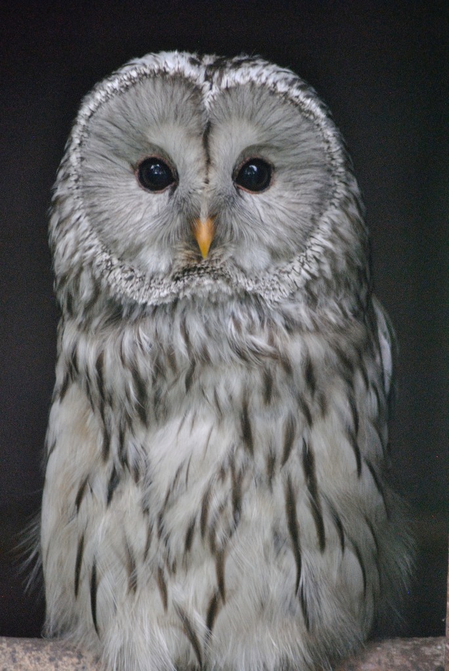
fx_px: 8398
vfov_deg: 4.6
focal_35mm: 450
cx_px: 224
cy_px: 336
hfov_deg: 3.1
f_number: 5.6
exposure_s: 1/80
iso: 1600
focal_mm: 300
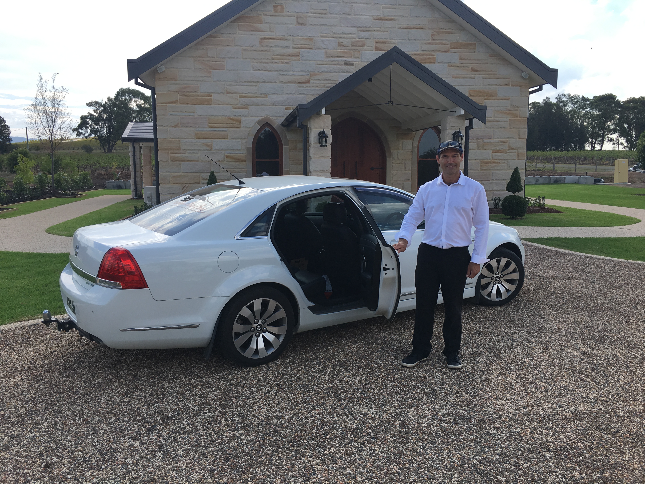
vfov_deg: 48.2
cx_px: 322
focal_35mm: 29
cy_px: 242
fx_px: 540
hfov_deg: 61.7
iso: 25
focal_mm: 4.15
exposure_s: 1/950
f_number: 2.2
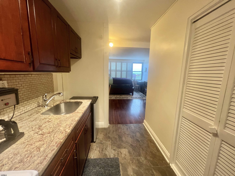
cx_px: 118
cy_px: 88
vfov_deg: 89.9
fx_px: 88
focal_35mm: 13
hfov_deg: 106.2
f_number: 1.8
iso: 160
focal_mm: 1.57
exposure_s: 1/60
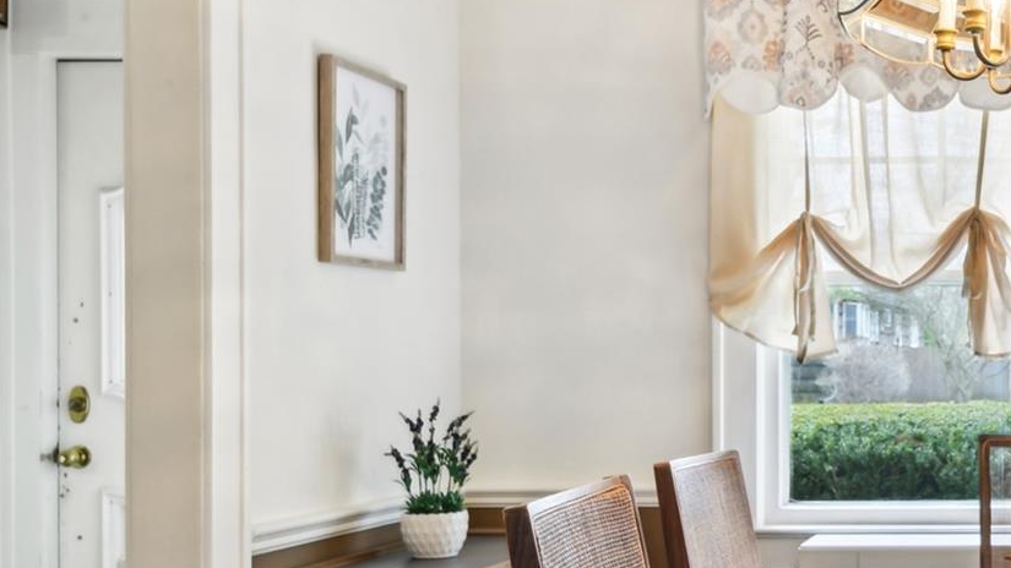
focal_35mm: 52
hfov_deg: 35.3
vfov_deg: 23.0
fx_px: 1394
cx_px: 1055
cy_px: 349
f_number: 8
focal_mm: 20
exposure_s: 1/10
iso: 320
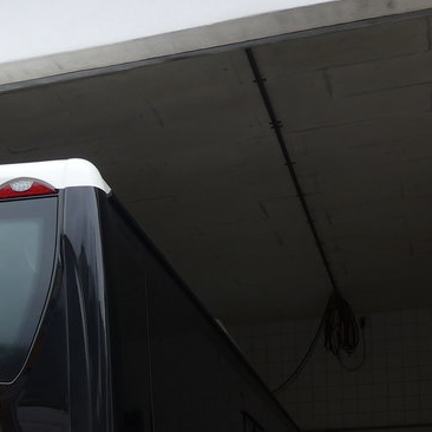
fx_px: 1186
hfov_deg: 19.1
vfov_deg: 19.6
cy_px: 498
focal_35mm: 84
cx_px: -129
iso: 80
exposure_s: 1/400
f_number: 2.8
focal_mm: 6
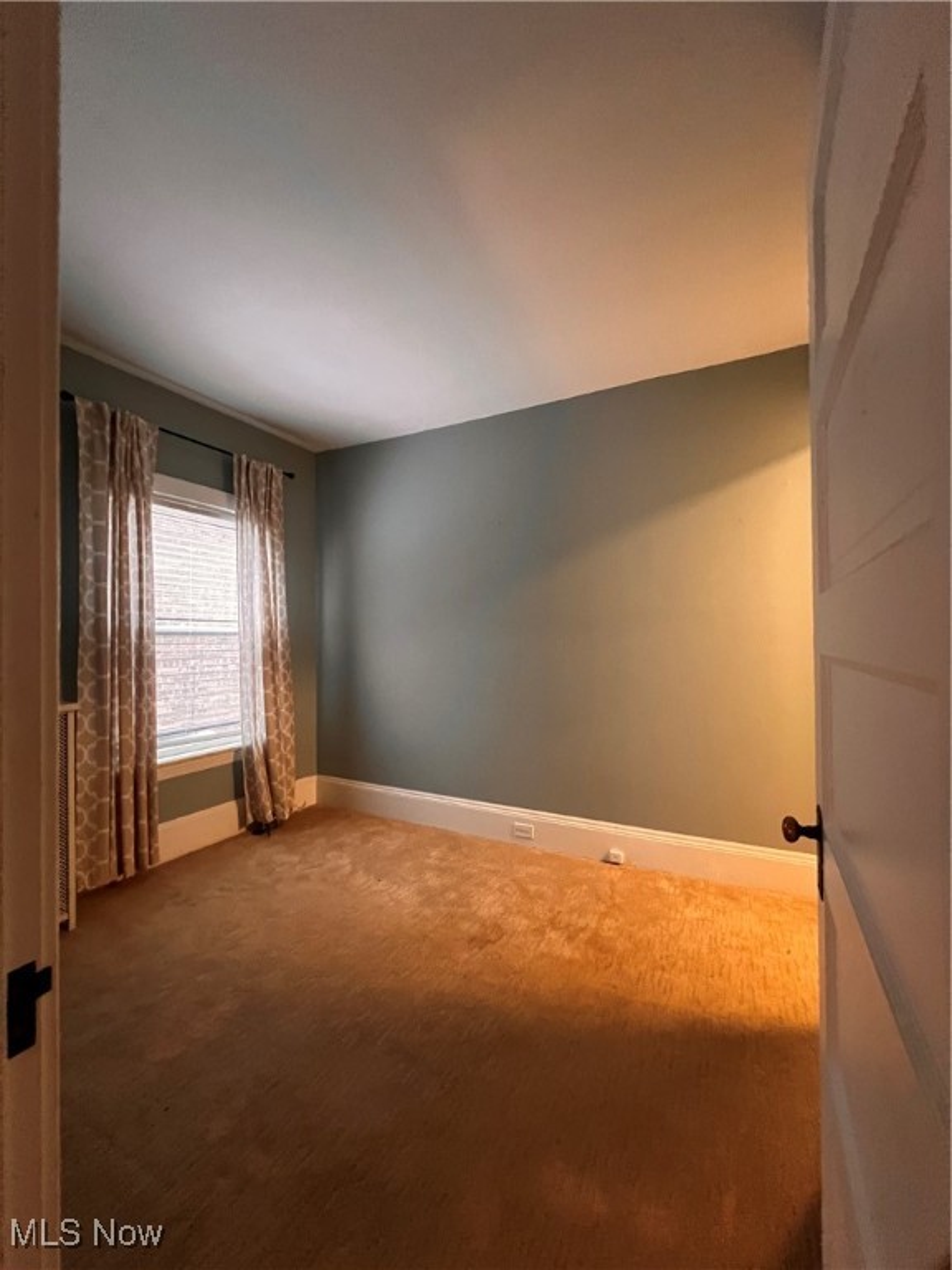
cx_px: 476
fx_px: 477
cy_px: 635
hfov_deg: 89.9
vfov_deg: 106.2
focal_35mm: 13
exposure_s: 1/60
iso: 800
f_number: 1.8
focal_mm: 1.57
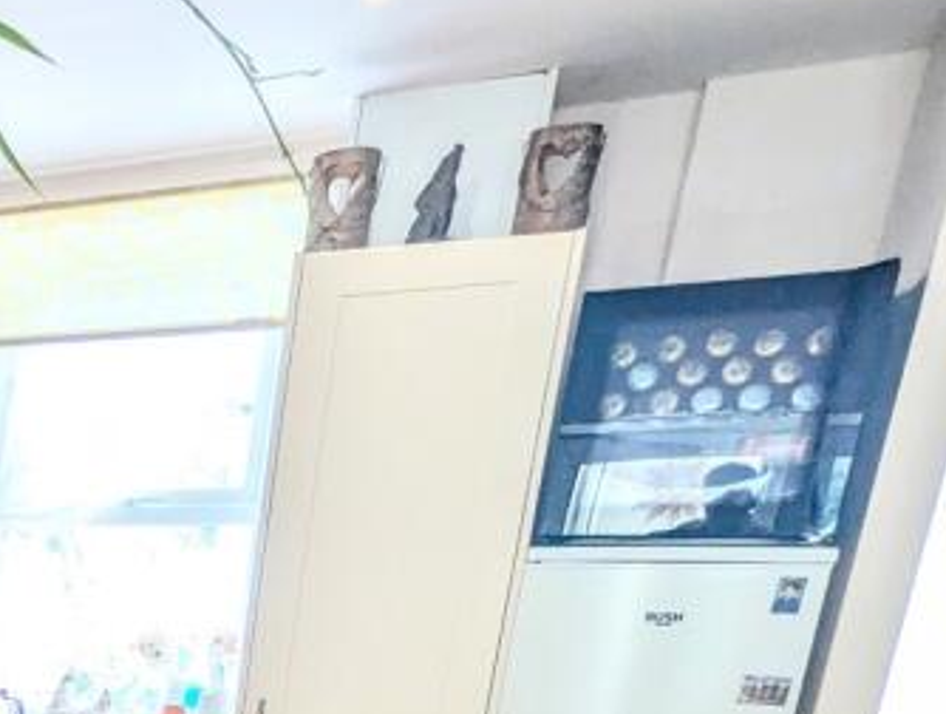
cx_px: -365
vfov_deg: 24.5
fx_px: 1342
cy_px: 1010
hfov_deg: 29.1
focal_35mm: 49
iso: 77
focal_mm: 2.35
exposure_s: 1/60
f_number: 2.2
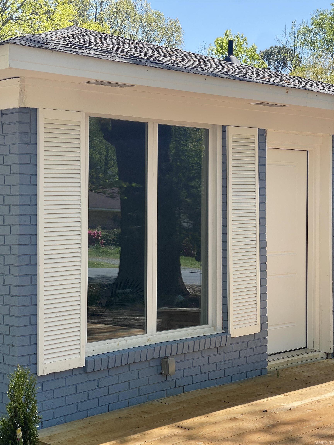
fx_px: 823
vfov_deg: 30.3
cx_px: 167
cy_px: 222
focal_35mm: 64
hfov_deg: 22.9
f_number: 2.2
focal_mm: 7.5
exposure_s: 1/386
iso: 20
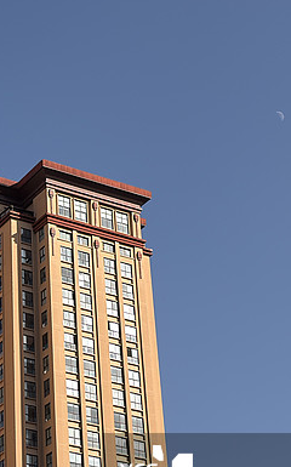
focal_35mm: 97
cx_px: 8
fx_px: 1233
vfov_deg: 21.4
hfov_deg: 13.3
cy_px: 245
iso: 64
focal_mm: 6.76
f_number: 1.78
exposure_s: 1/3401
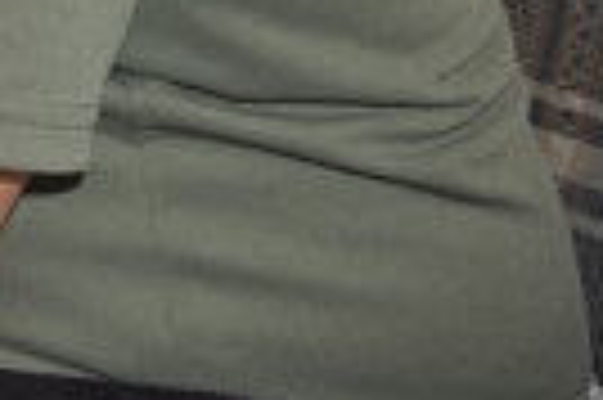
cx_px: -702
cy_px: -458
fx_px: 2476
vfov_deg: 8.6
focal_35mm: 148
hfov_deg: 12.0
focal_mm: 22
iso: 200
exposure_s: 1/60
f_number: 3.8
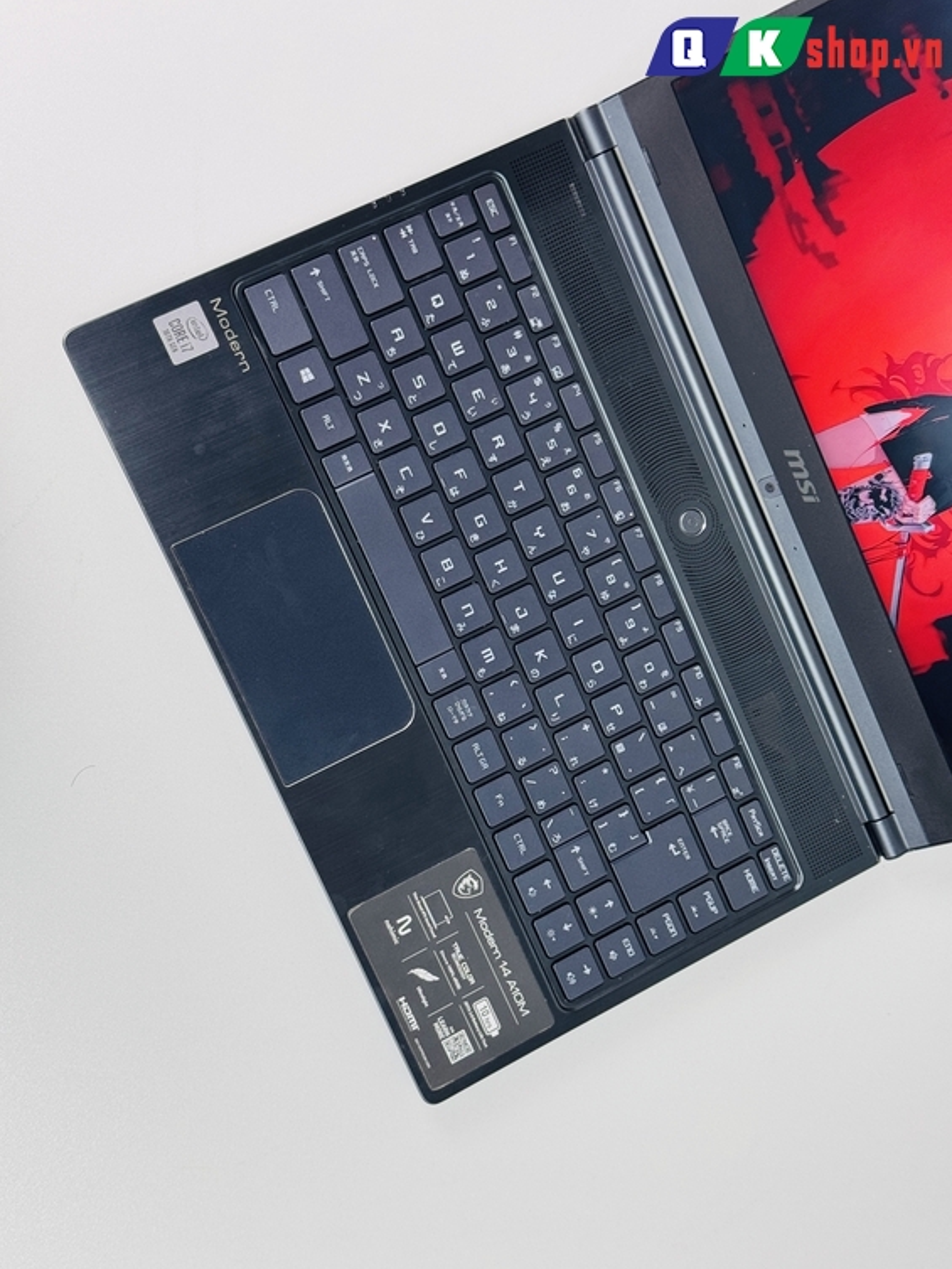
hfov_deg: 28.6
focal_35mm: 51
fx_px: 1870
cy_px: 662
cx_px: 492
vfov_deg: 37.5
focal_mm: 6.76
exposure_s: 1/100
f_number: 1.78
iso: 50
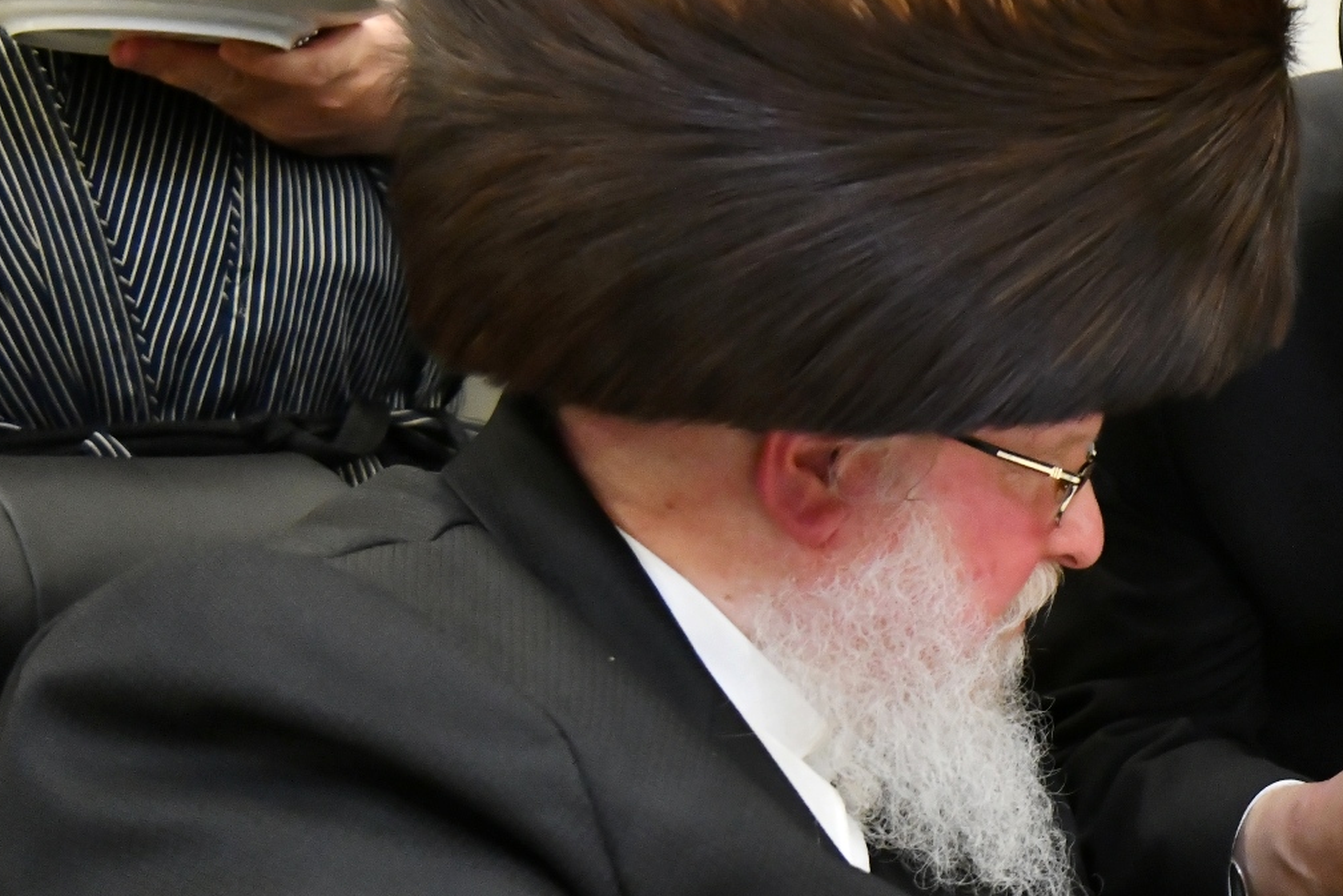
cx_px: 1581
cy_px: 565
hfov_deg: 17.2
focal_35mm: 114
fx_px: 4253
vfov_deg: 12.0
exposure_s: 1/250
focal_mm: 46
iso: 2500
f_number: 4.5
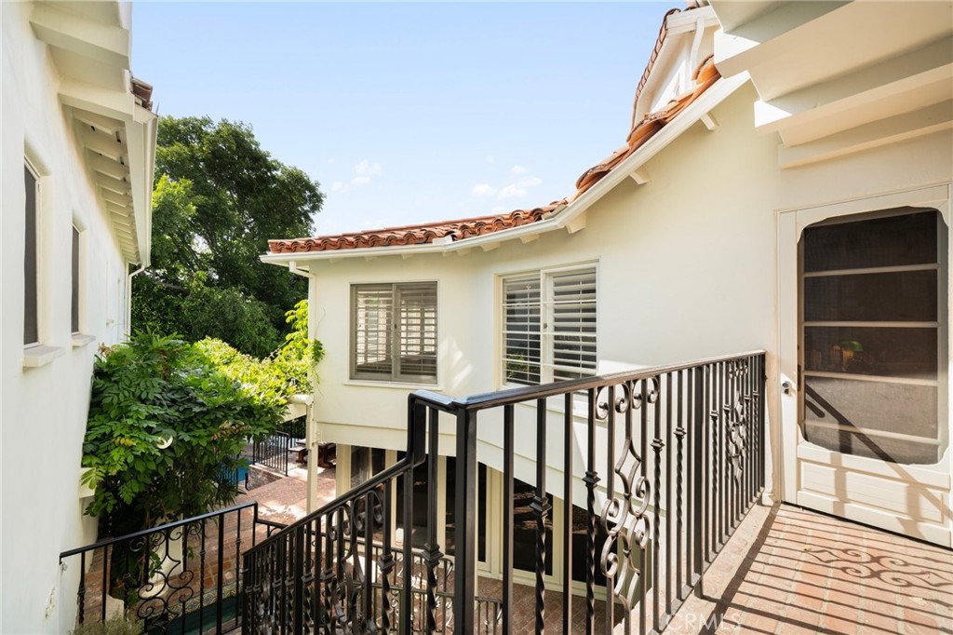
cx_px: 476
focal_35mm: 13
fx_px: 344
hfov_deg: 108.3
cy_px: 318
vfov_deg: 85.4
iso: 400
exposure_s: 1/100
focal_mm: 13
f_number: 7.1
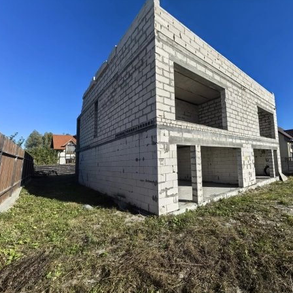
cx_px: 186
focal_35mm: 16
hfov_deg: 85.5
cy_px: 146
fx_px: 153
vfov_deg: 87.4
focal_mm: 1.76
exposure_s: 1/2000
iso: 50
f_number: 2.2
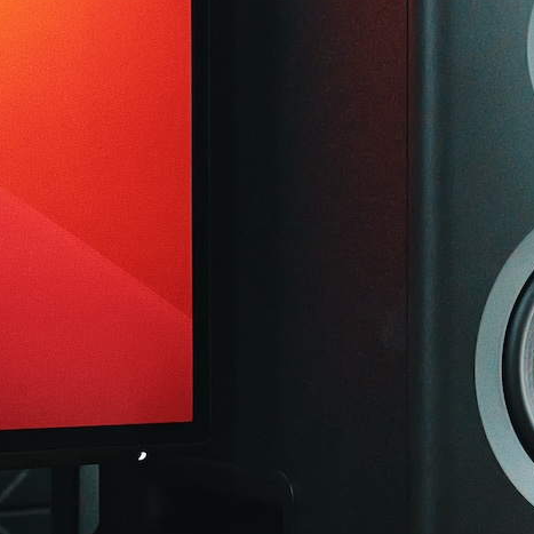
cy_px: 322
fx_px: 2059
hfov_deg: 14.5
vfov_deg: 14.8
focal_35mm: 118
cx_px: 550
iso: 6400
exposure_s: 1/50
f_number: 7.1
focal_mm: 28
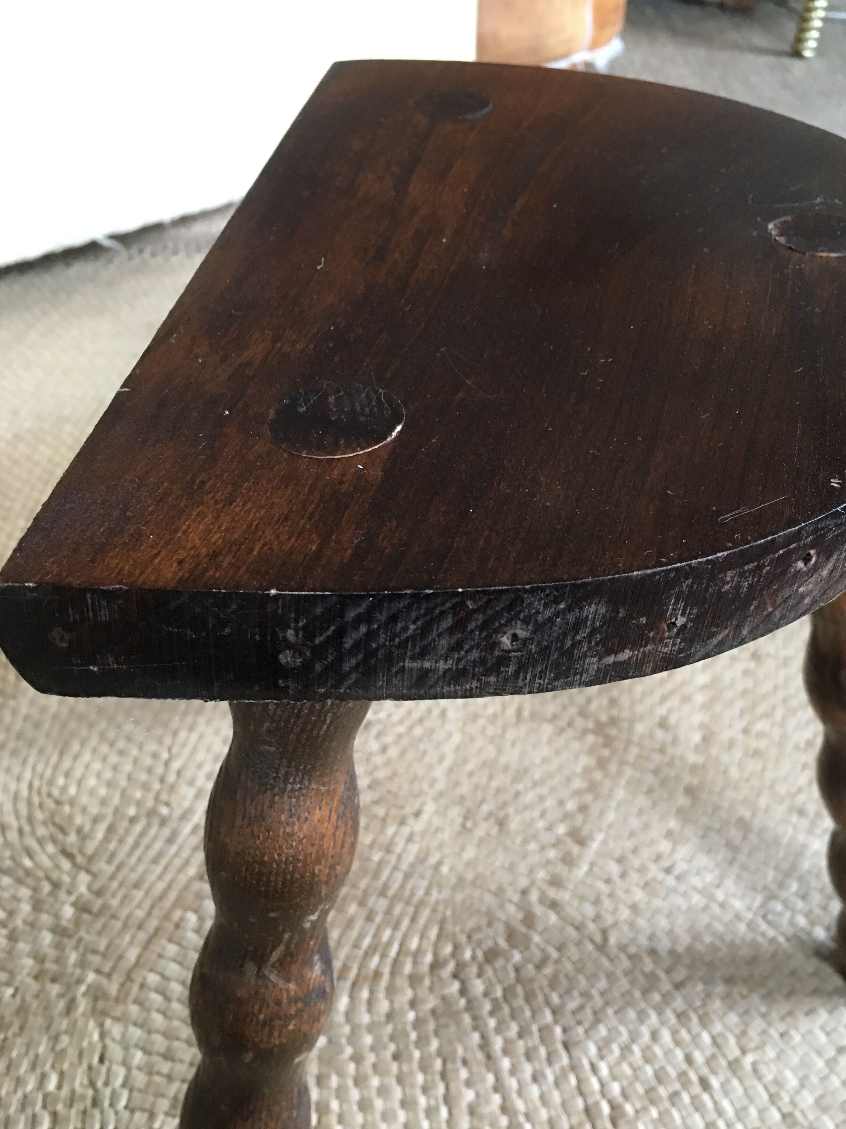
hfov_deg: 42.9
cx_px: 467
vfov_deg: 55.2
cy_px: 641
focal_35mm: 33
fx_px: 1075
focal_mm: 4.15
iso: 250
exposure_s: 1/33
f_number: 2.2
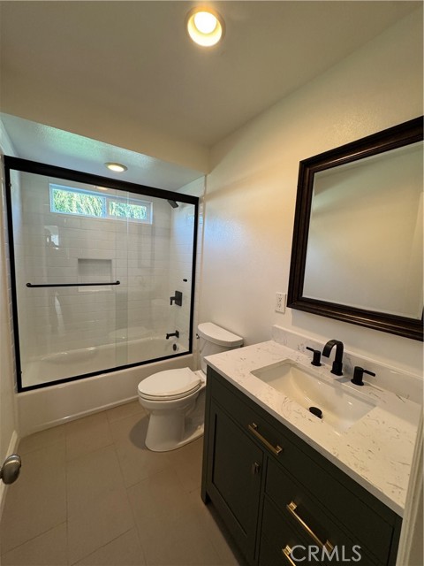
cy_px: 283
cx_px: 212
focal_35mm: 14
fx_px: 229
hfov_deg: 85.7
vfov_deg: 102.1
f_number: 2.2
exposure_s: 1/120
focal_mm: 2.22
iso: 250
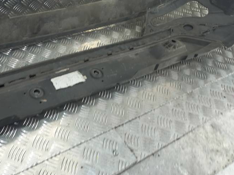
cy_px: 40
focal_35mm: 39
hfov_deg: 46.6
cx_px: 67
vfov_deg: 35.8
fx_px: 264
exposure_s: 1/50
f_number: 1.8
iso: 80
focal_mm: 4.6
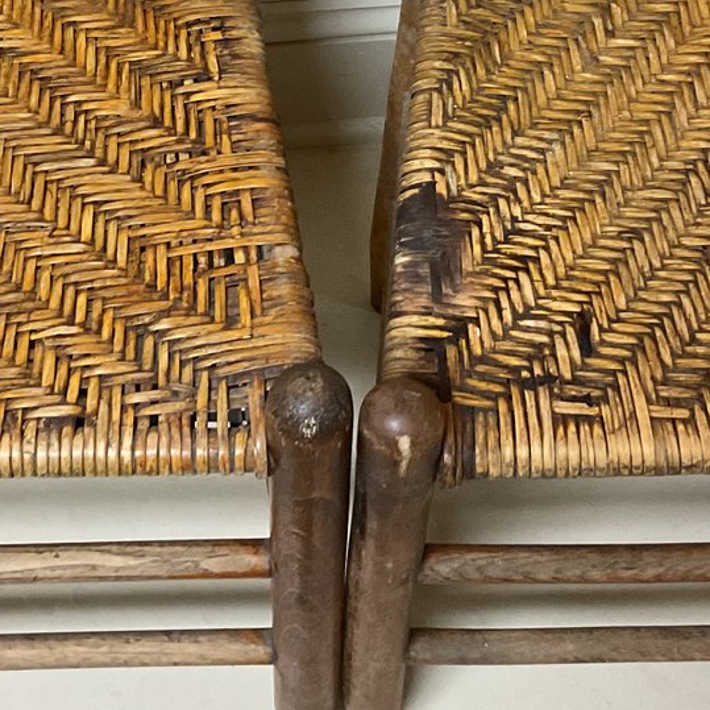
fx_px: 1671
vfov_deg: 23.6
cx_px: 306
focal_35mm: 72
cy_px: 134
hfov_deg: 24.0
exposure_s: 1/60
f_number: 1.8
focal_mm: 3
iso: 200
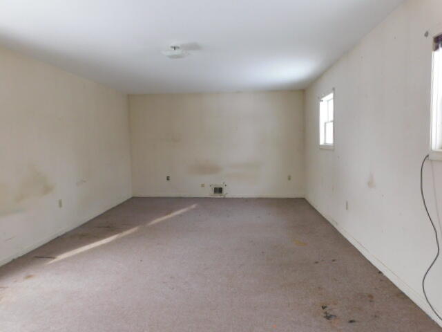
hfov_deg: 73.9
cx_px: 221
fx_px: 294
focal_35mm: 23
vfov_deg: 58.9
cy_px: 166
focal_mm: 4
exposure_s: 1/30
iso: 200
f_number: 3
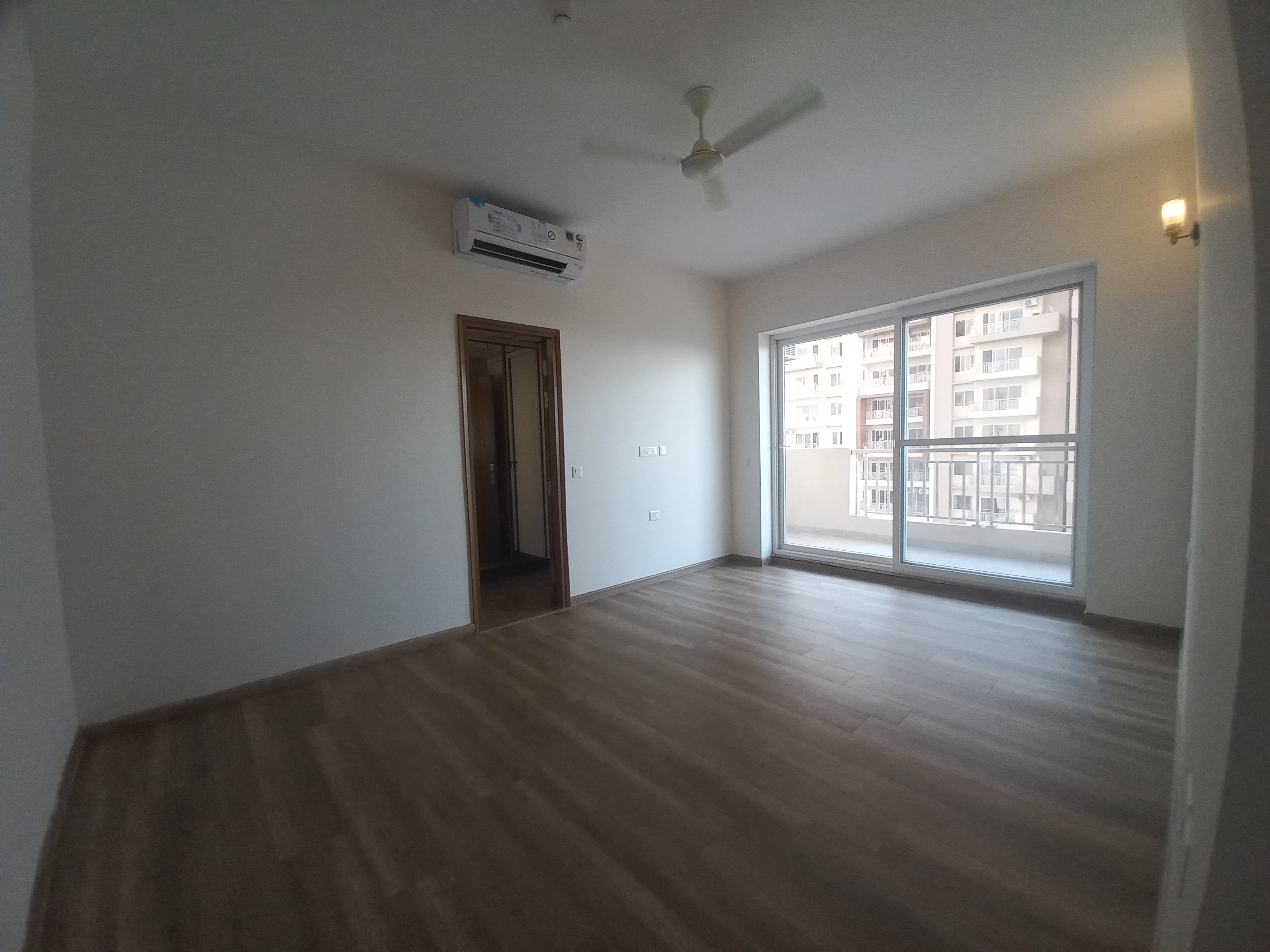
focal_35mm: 13
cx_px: 635
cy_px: 476
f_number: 2.2
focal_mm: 1.42
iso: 64
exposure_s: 1/100
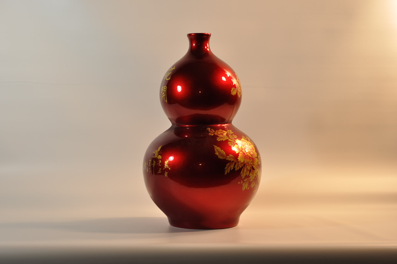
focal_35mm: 75
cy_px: 132
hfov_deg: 27.0
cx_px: 198
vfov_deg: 18.1
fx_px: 826
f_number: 4
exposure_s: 1/60
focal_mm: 50
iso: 200
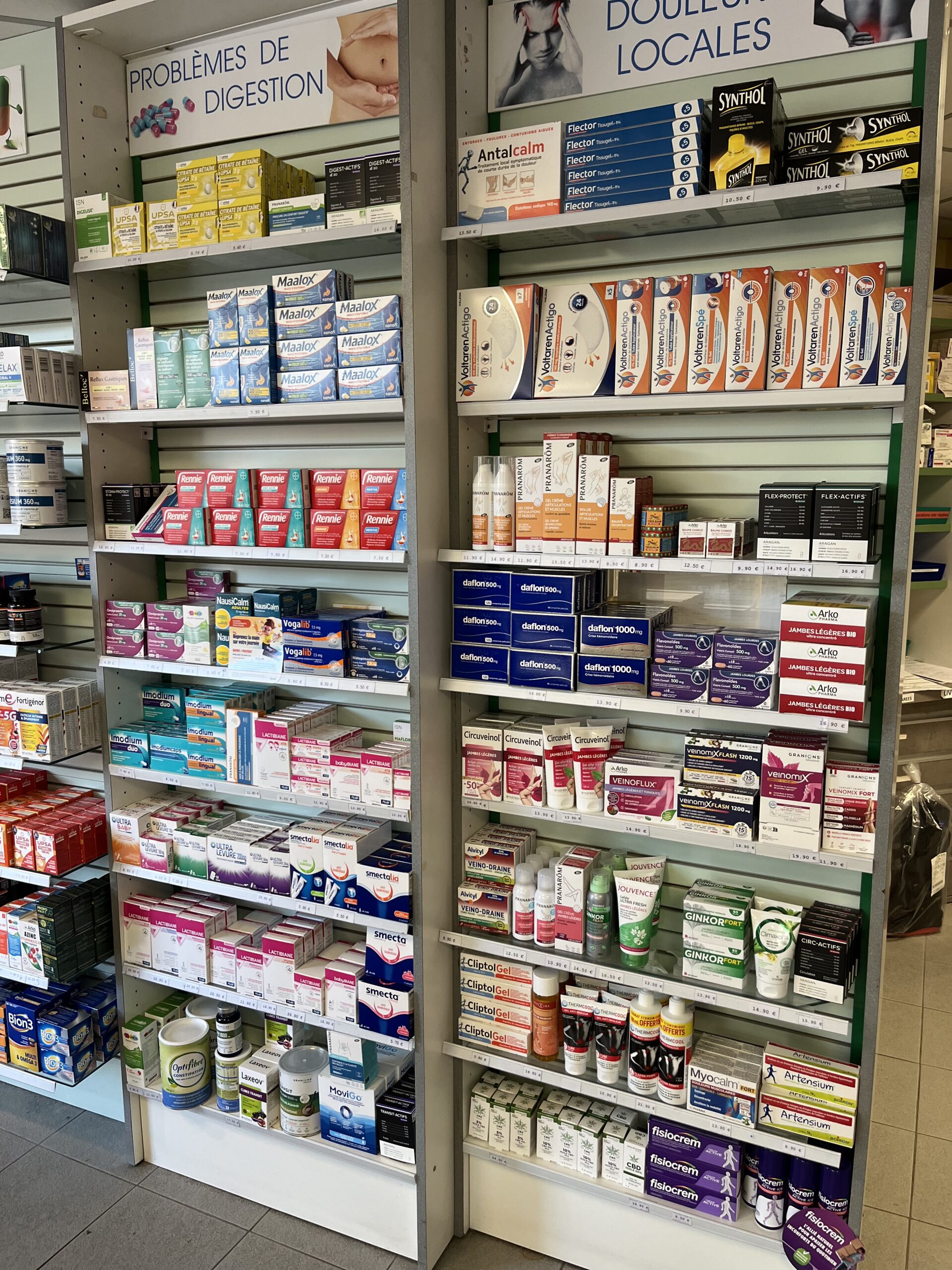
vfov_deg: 67.3
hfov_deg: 53.1
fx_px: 953
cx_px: 476
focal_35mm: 26
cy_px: 635
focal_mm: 5.1
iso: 125
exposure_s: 1/100
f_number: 1.6
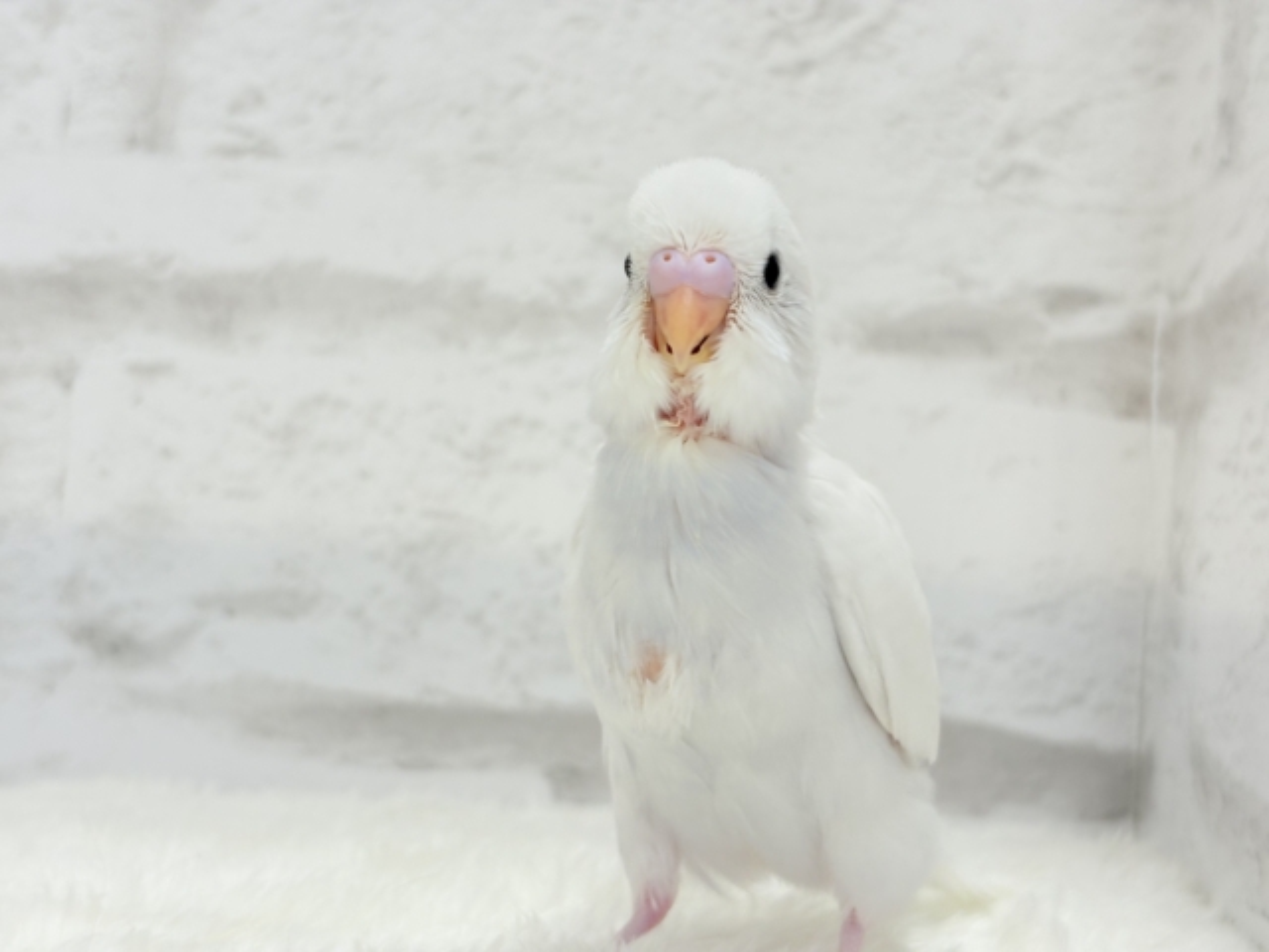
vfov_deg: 28.0
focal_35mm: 52
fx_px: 1906
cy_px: 476
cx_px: 634
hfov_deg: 36.8
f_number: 1.6
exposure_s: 1/50
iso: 32
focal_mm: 5.96
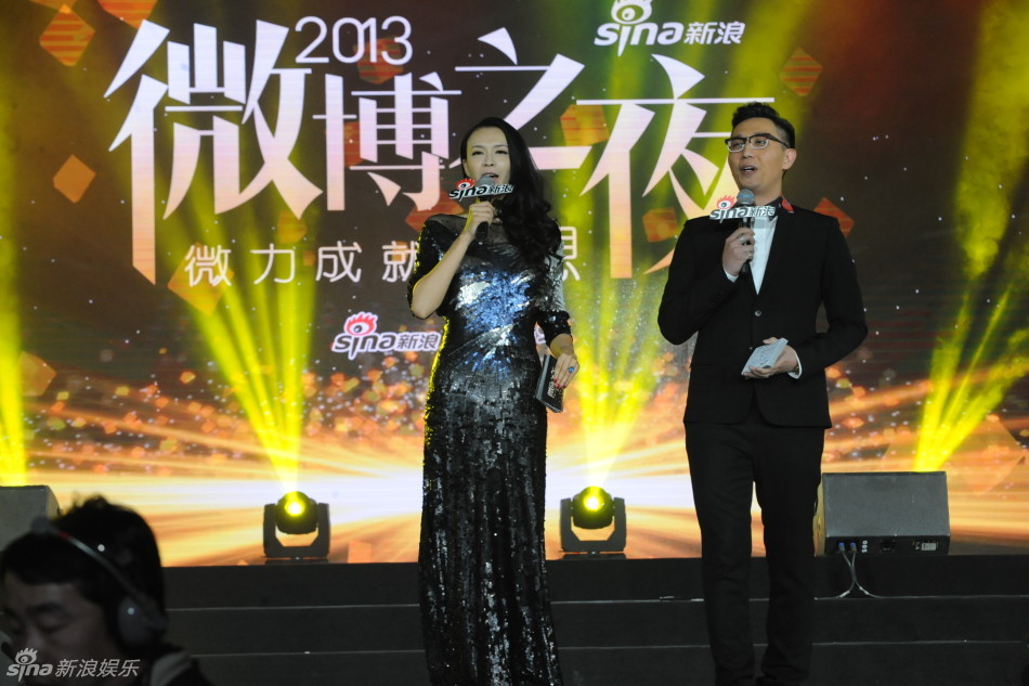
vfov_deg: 11.4
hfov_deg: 17.1
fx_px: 3429
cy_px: 343
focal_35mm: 120
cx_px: 514
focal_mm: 120
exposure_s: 1/200
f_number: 8
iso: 4000
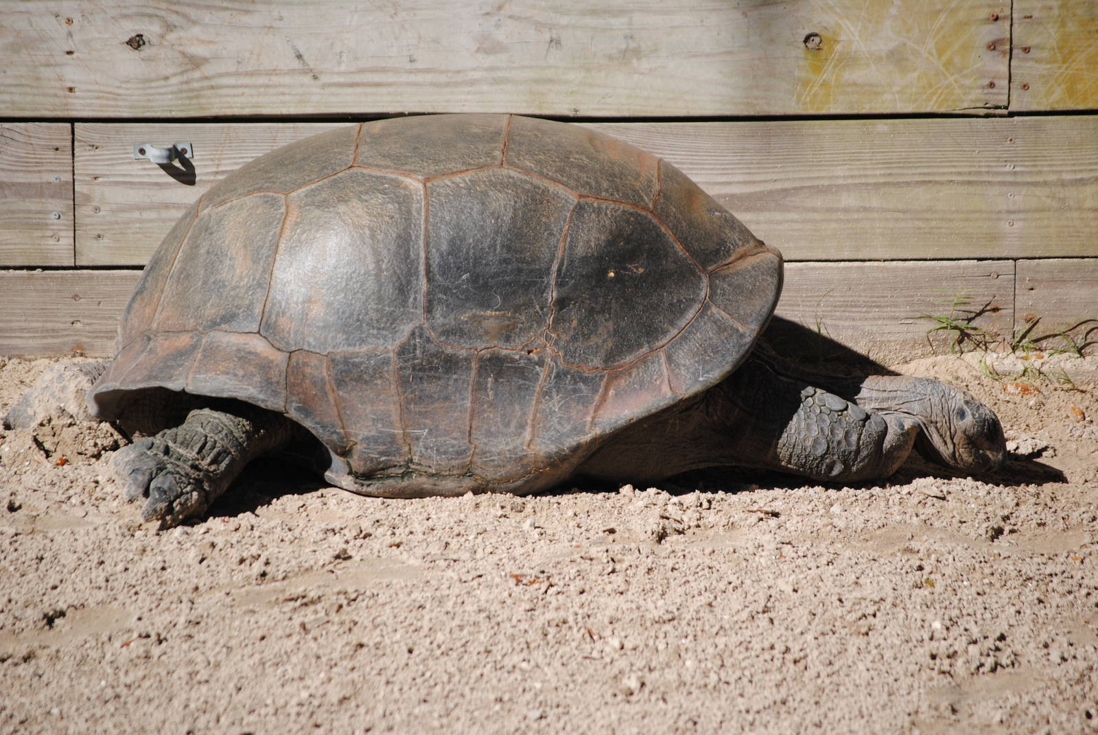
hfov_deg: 9.5
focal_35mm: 218
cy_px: 368
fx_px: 6642
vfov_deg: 6.3
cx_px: 549
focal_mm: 145
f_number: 5
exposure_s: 1/1250
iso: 200
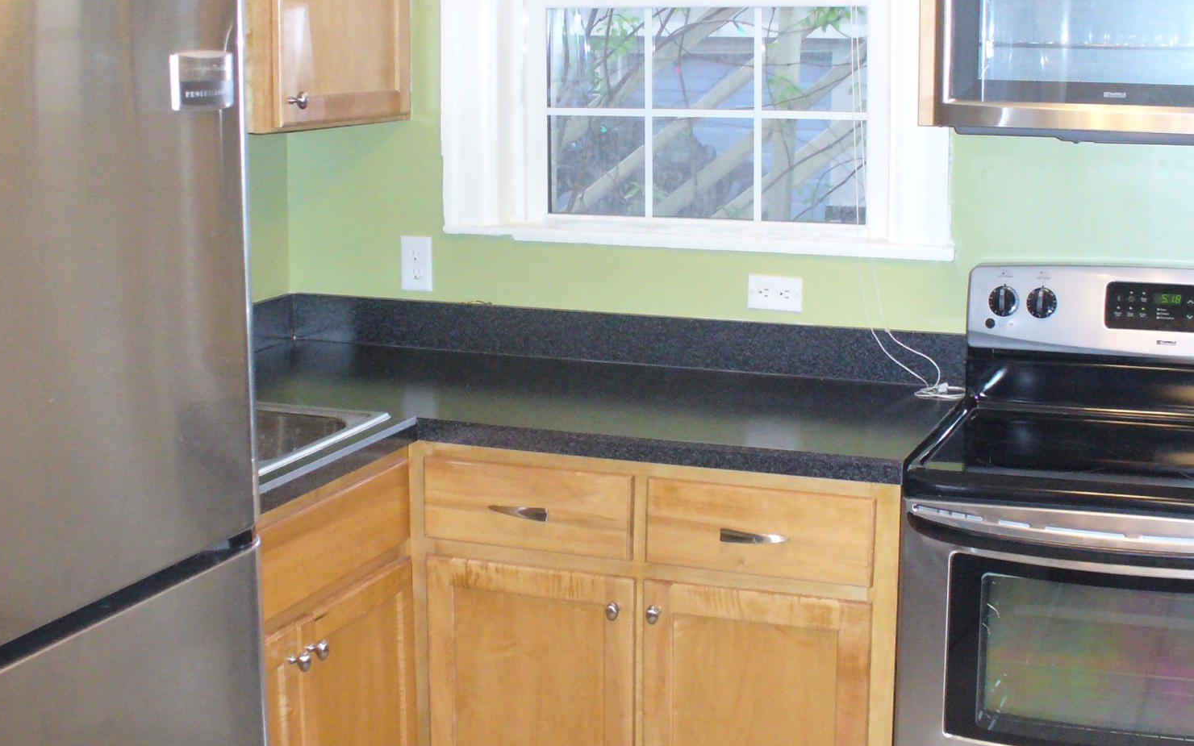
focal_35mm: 53
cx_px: 599
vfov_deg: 24.4
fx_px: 1725
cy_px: 289
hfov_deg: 38.2
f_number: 2.8
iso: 320
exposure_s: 1/30
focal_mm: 6.1
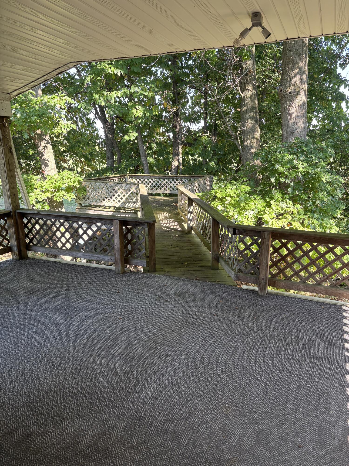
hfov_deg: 53.1
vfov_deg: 67.3
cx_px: 174
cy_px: 233
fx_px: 350
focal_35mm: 26
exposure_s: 1/121
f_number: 1.6
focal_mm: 5.96
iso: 64
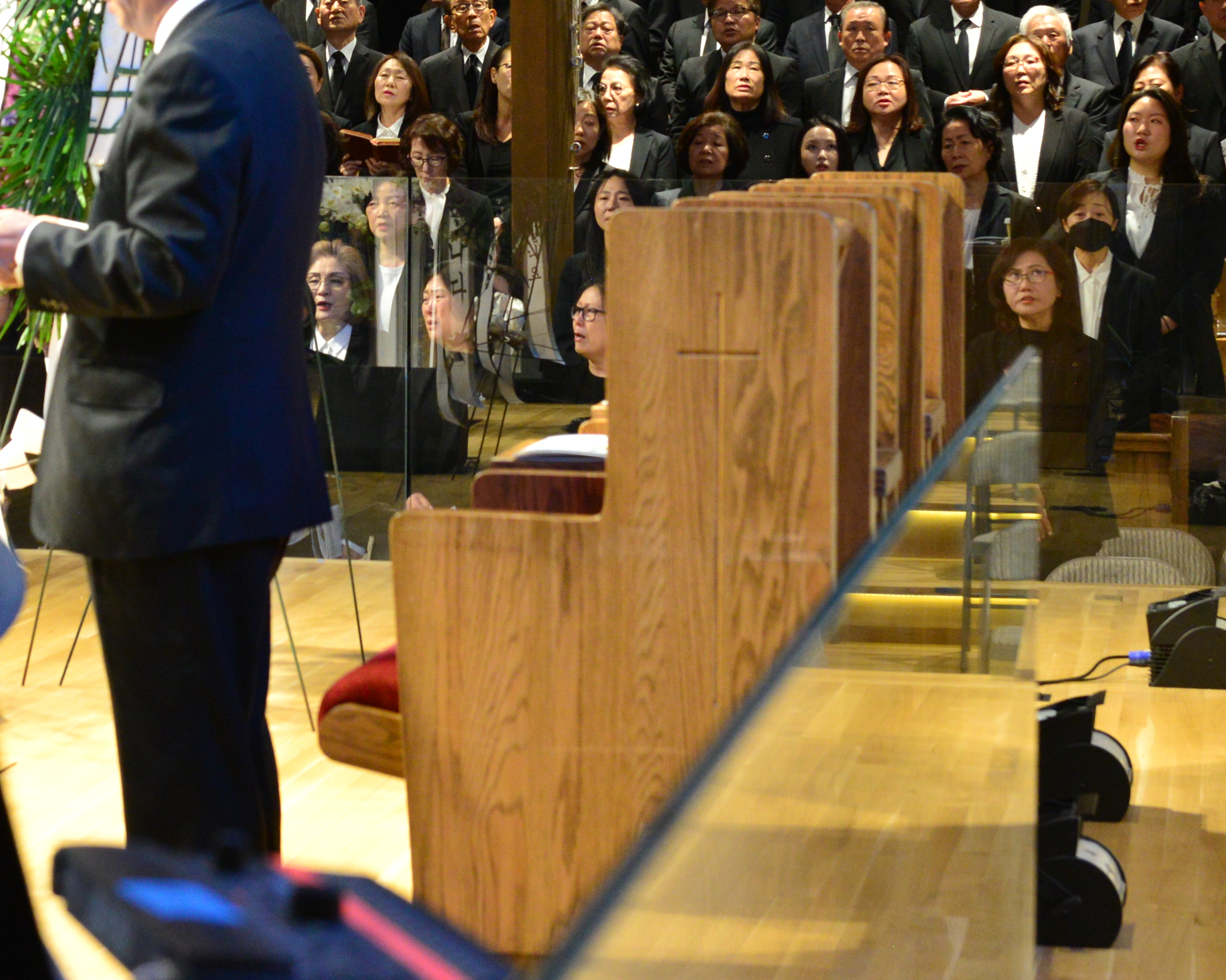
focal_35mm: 105
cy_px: 77
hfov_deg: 18.2
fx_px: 3810
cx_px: 329
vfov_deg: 14.5
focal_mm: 50
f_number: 5
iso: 3200
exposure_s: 1/60
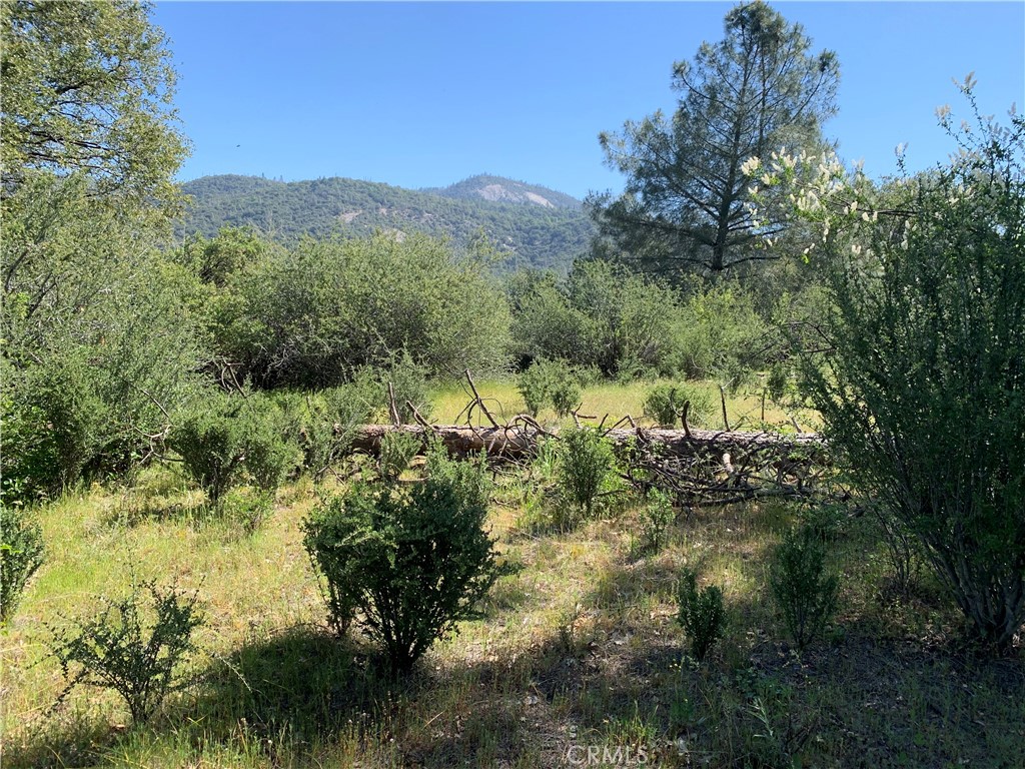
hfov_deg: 67.3
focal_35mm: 26
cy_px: 384
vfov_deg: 53.1
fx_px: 770
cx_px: 512
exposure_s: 1/945
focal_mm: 4.25
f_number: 1.8
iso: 25
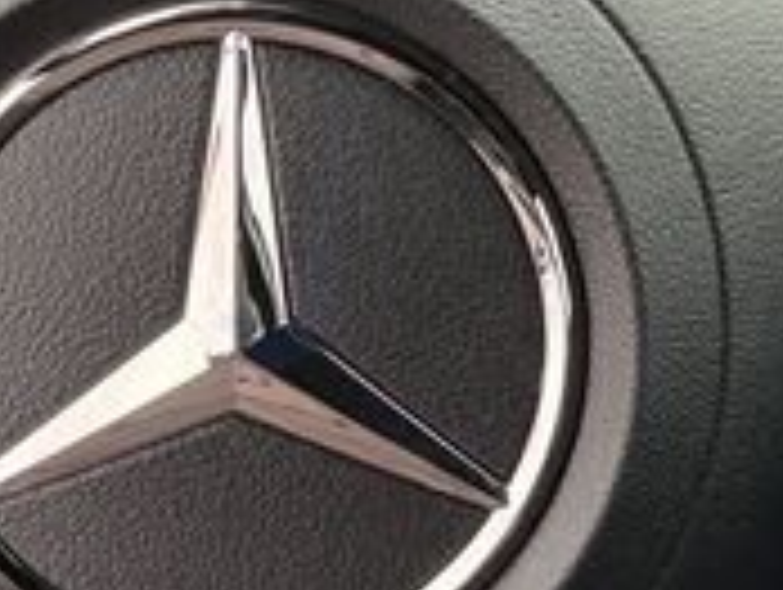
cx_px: 252
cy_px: 27
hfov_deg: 14.0
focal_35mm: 141
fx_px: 3194
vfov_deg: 10.5
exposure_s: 1/138
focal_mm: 6.76
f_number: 1.78
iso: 125
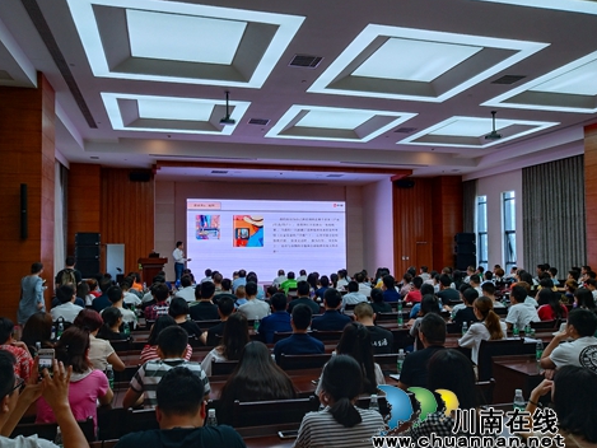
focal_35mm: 32
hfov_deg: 56.8
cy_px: 232
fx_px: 552
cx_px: 284
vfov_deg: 44.2
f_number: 1.8
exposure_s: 1/100
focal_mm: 3.95
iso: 105
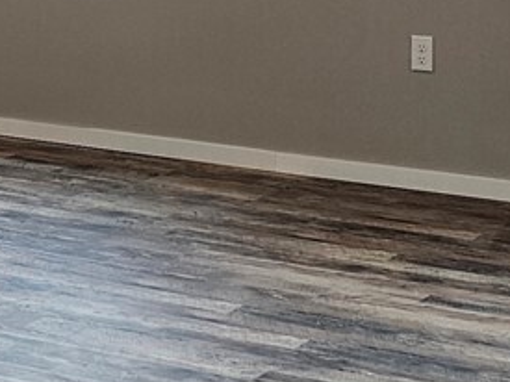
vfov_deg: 10.7
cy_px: -146
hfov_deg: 14.2
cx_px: -115
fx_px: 1973
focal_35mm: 134
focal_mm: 6.3
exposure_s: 1/120
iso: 125
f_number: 1.7
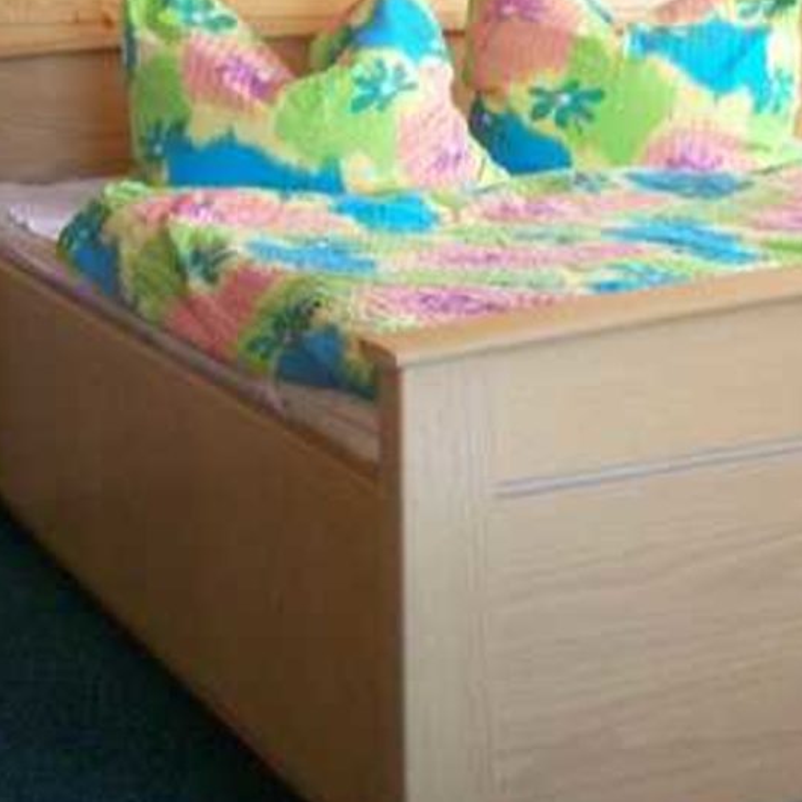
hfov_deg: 23.4
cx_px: 419
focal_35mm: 74
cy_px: 159
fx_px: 1940
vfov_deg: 23.0
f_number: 2.8
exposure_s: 1/67.5
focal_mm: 6.2
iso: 200
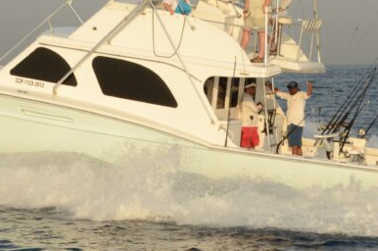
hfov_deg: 10.8
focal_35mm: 191
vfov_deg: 7.1
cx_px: 223
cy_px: -37
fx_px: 2002
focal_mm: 48
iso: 800
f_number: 14
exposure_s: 1/800
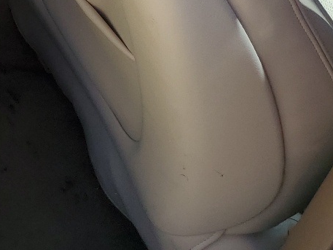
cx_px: -185
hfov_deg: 18.7
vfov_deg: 14.8
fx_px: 876
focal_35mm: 91
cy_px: -152
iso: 50
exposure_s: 1/909
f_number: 1.5
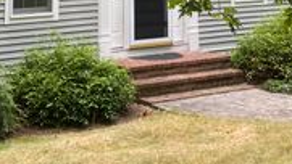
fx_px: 728
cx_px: 147
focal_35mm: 94
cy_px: -183
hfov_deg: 22.7
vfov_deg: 11.4
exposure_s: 1/177
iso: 32
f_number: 1.8
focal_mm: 4.25
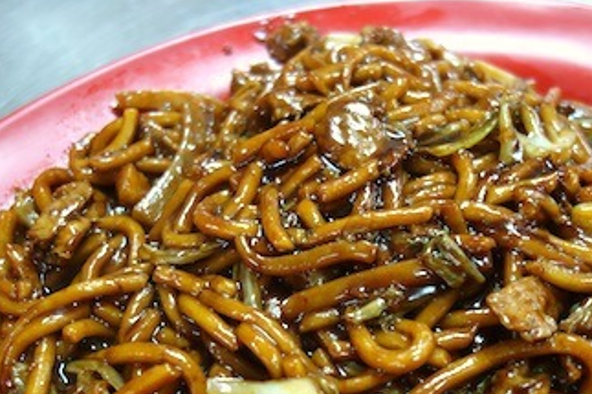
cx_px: 323
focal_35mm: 39
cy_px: 273
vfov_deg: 33.8
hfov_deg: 49.5
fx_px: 641
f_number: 1.8
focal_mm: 10.4
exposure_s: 1/80
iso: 800
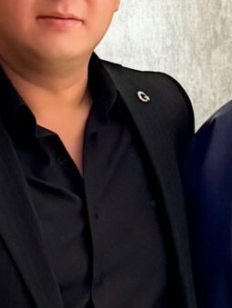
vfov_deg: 10.2
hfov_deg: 8.2
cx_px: 160
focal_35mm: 181
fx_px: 1614
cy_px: 568
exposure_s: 1/40
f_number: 1.8
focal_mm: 6.76
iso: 1000
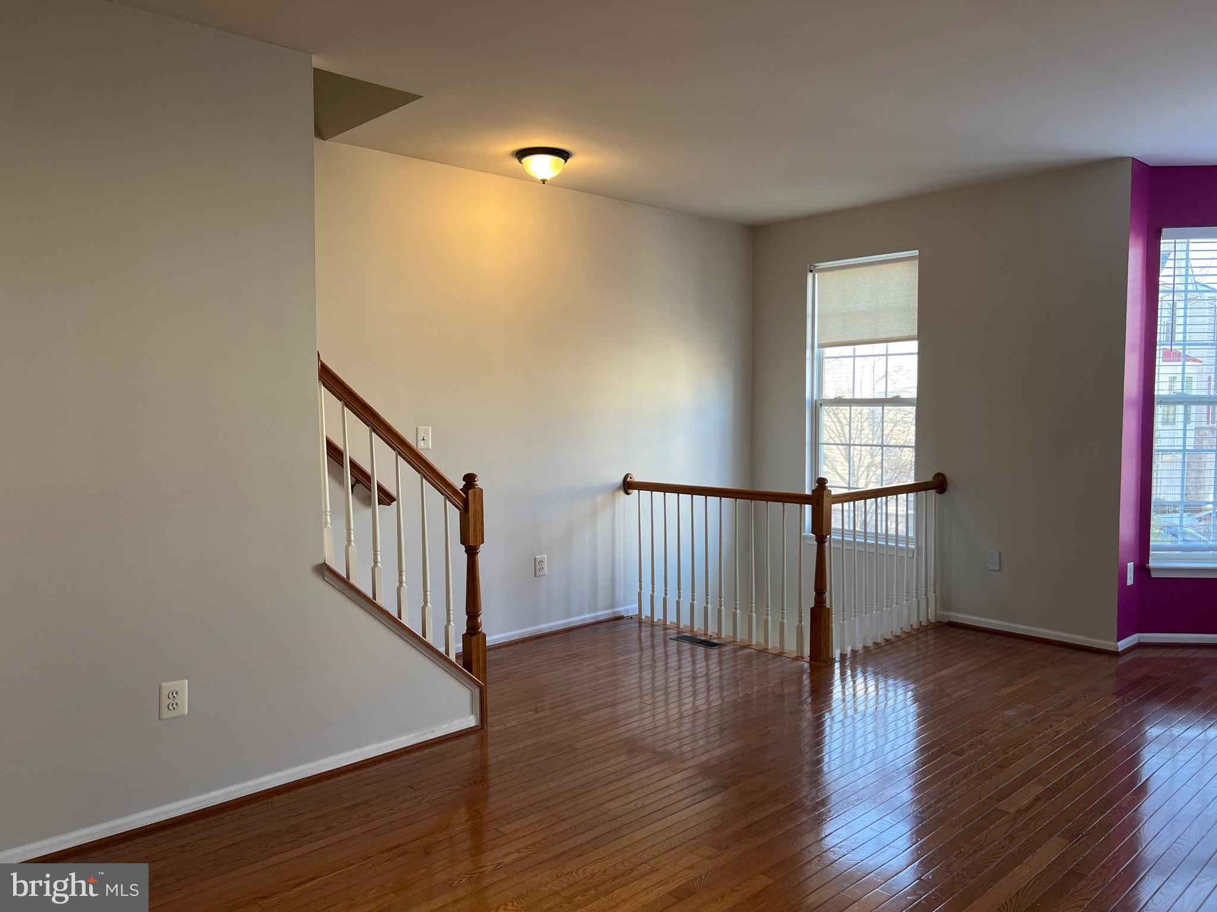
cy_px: 456
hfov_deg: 67.3
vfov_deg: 53.1
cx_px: 608
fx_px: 914
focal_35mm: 26
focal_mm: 5.7
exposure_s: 1/120
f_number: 1.5
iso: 100
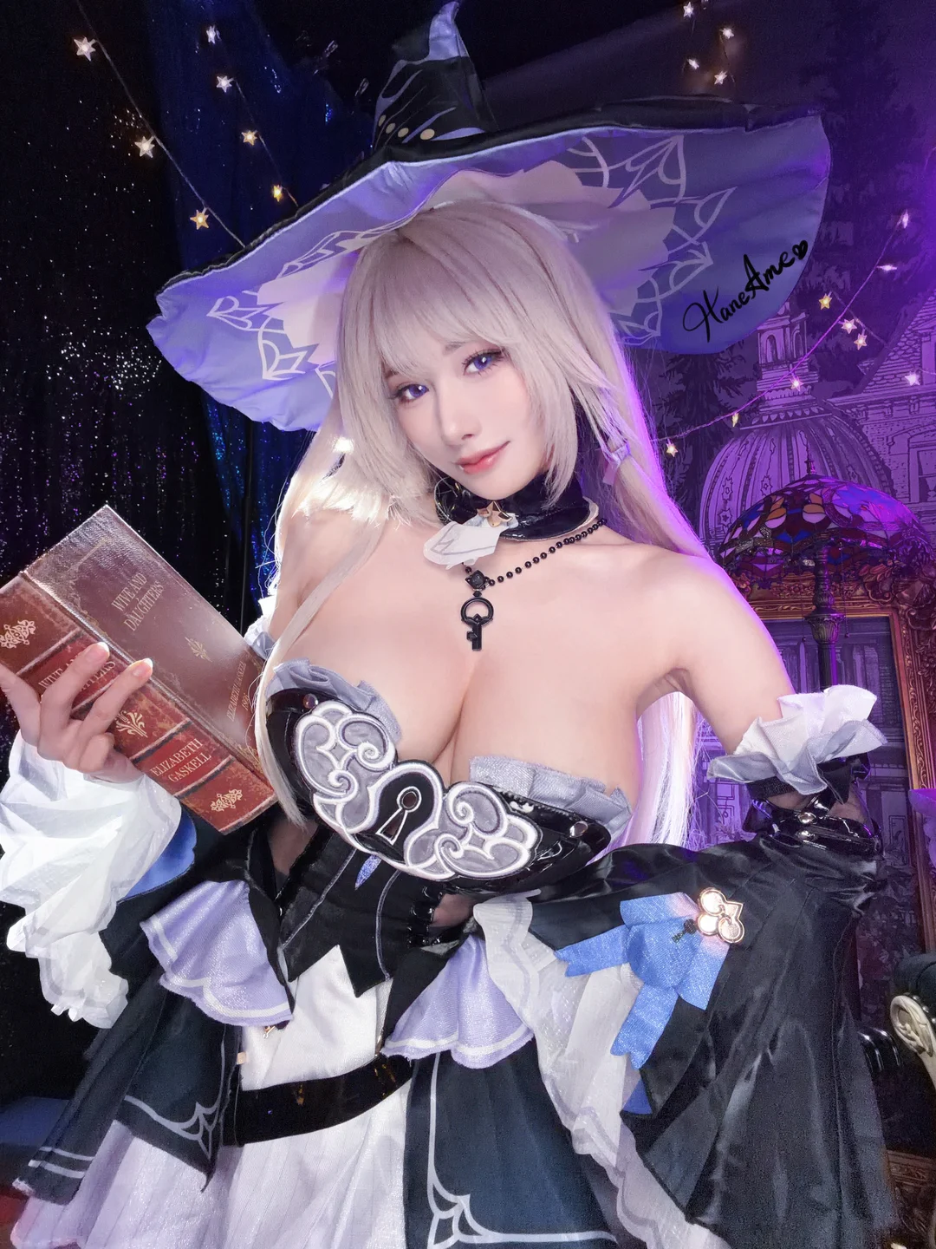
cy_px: 624
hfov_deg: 68.7
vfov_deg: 84.7
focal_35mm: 19
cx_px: 468
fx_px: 685
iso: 320
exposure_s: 1/40
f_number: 1.9
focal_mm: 2.71
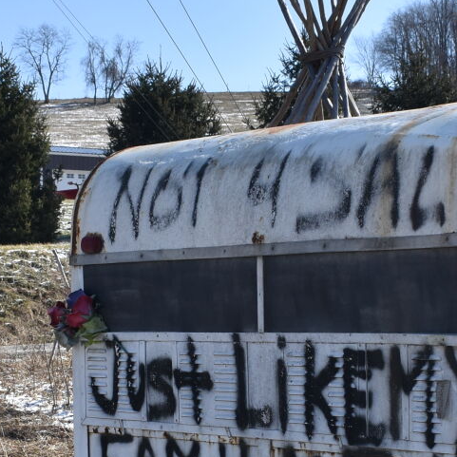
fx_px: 1673
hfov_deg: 15.5
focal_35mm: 112
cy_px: 396
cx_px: 276
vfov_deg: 15.4
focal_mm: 24
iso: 200
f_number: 8
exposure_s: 1/500
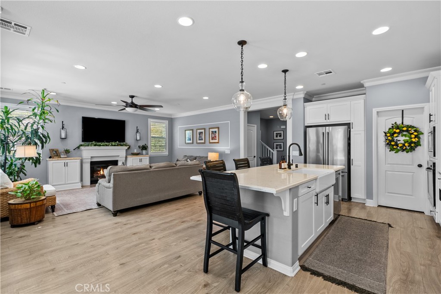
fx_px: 196
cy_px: 147
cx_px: 220
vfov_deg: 73.8
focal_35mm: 16
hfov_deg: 96.7
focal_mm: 16
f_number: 9
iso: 250
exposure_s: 1/5
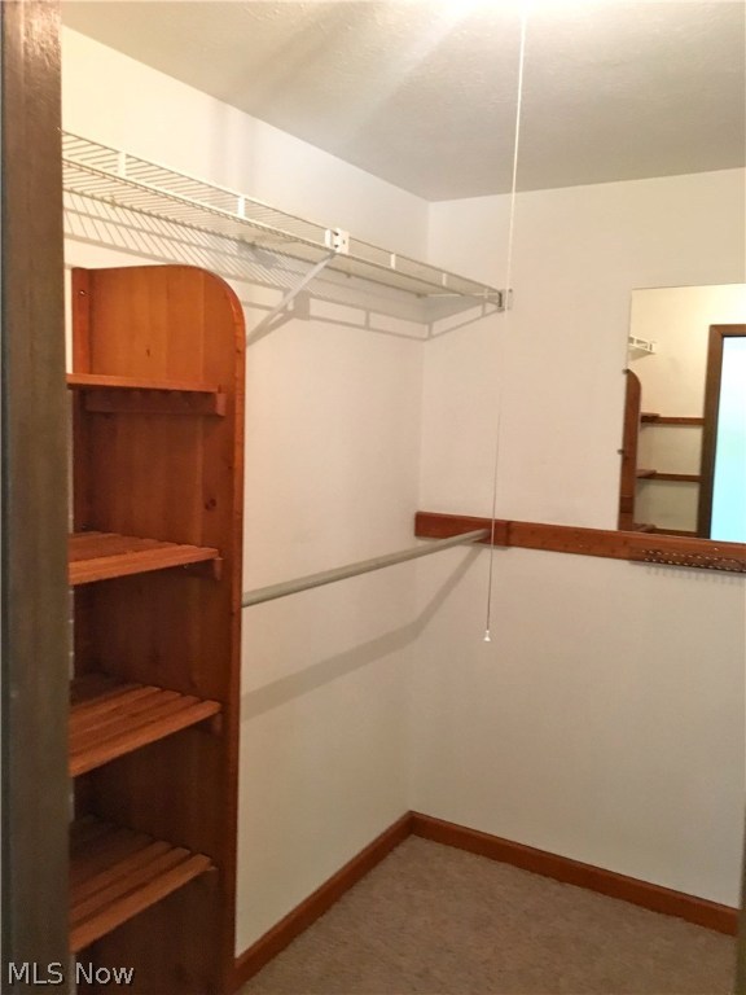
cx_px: 373
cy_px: 498
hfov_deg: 48.2
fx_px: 833
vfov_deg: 61.7
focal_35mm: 29
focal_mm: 4.15
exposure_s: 1/20
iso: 200
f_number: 2.2
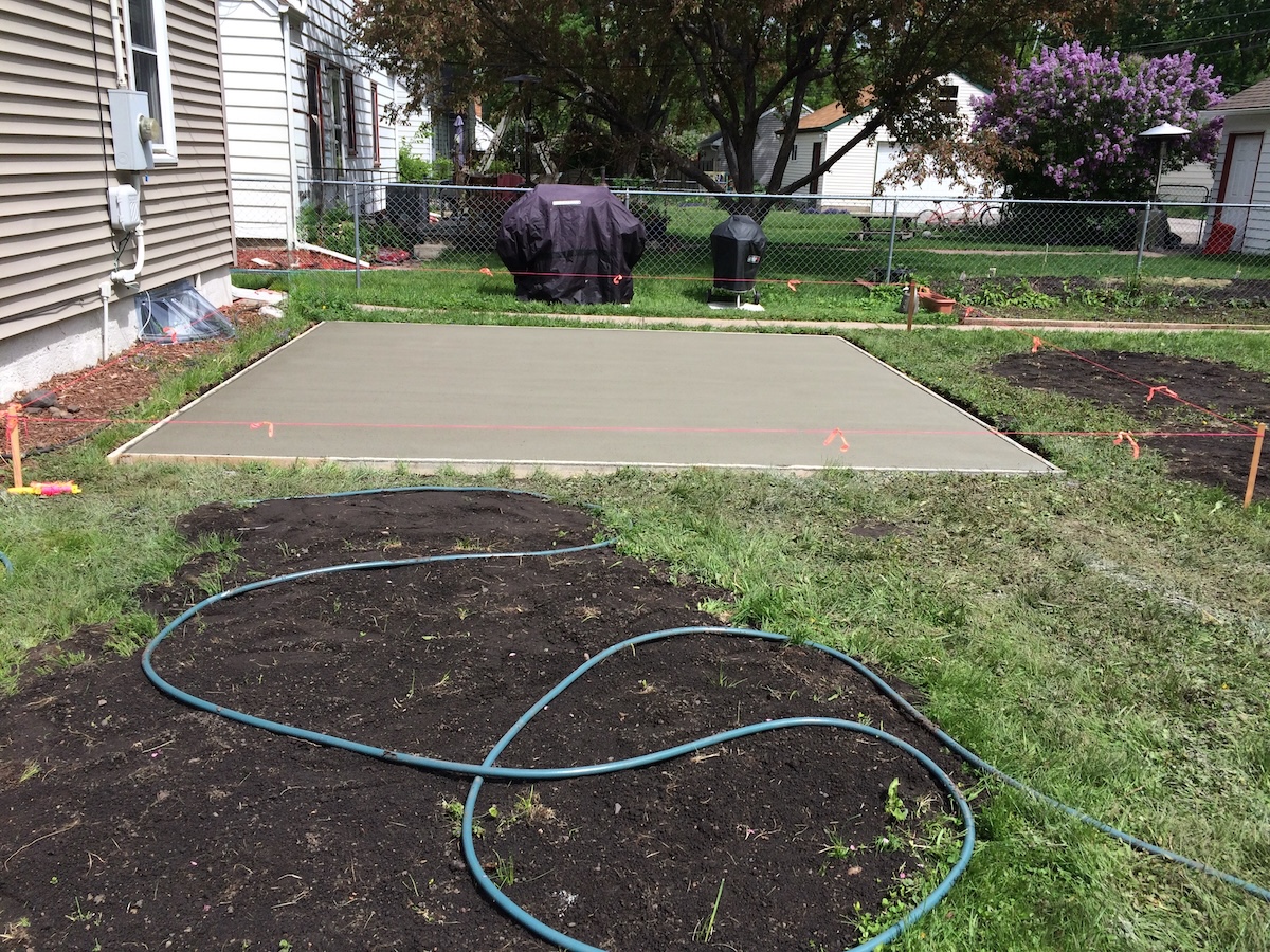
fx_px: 1064
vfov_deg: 48.2
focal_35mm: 29
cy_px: 476
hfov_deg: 61.7
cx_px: 635
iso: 32
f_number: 2.2
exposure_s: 1/1866
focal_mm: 4.15
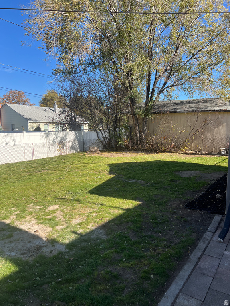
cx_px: 115
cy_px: 153
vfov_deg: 67.3
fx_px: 230
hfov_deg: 53.1
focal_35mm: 26
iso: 50
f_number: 1.5
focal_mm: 5.7
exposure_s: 1/2083
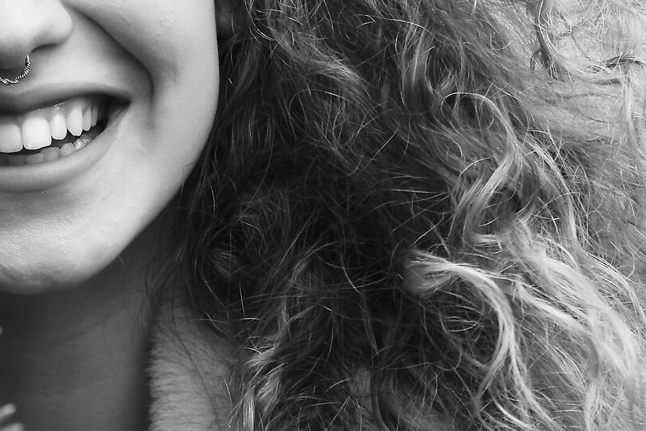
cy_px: 33
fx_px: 2530
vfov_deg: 9.7
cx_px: -143
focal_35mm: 141
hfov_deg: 14.1
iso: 140
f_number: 9
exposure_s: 1/60
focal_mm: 32
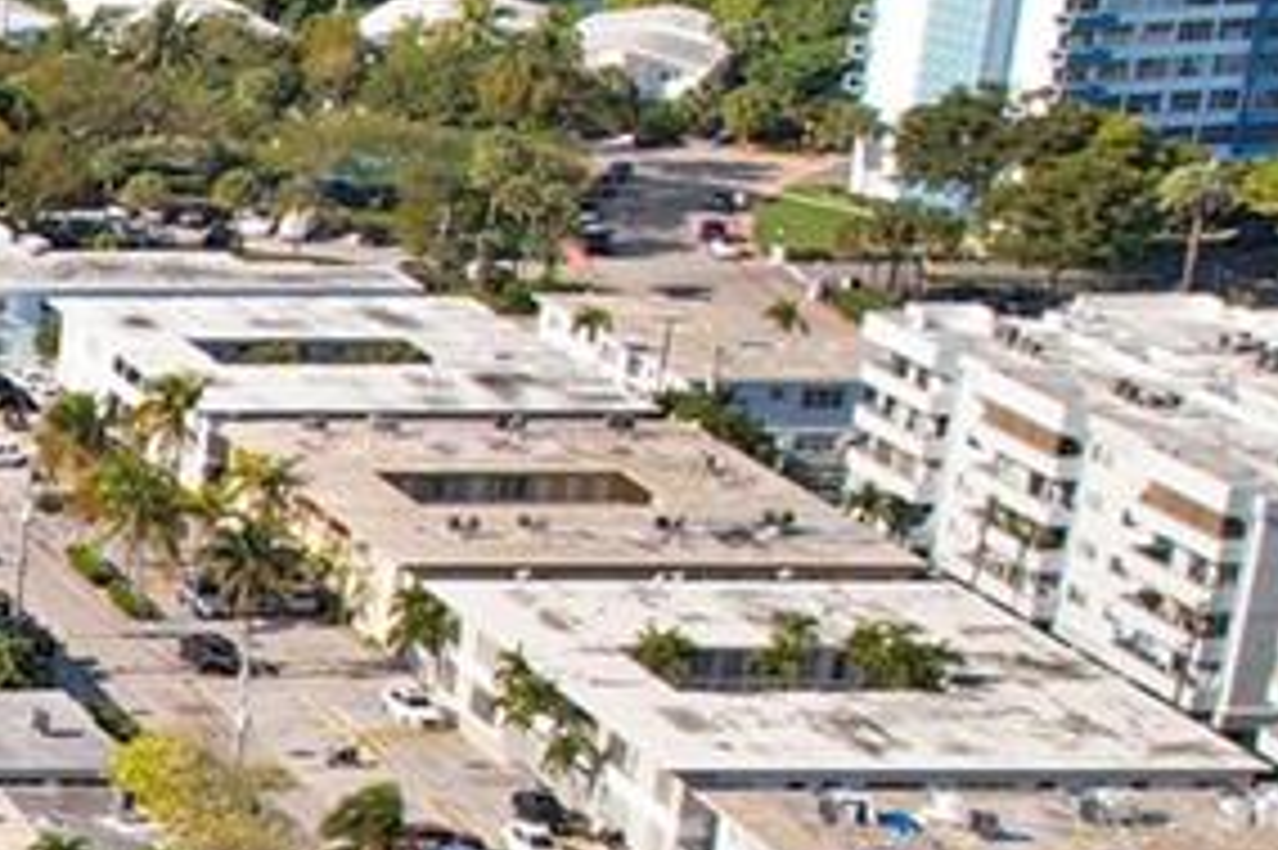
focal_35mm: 124
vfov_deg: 10.9
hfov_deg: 13.6
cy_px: 976
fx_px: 4399
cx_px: -1449
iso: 110
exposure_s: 1/640
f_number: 2.8
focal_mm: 8.38
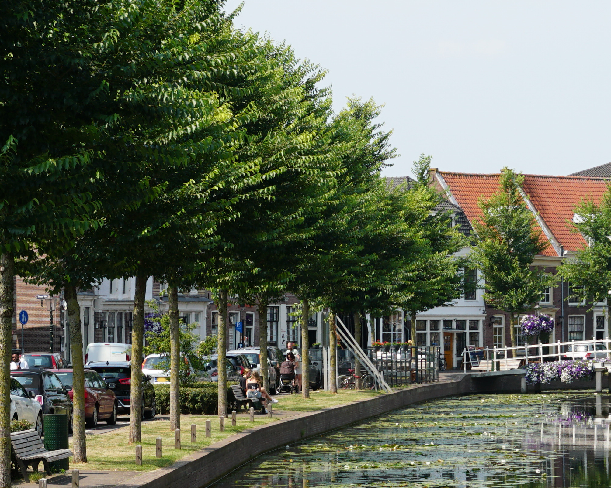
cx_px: 602
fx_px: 3345
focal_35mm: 185
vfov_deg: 8.3
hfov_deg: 10.4
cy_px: 340
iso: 100
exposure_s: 1/125
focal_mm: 44
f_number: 9
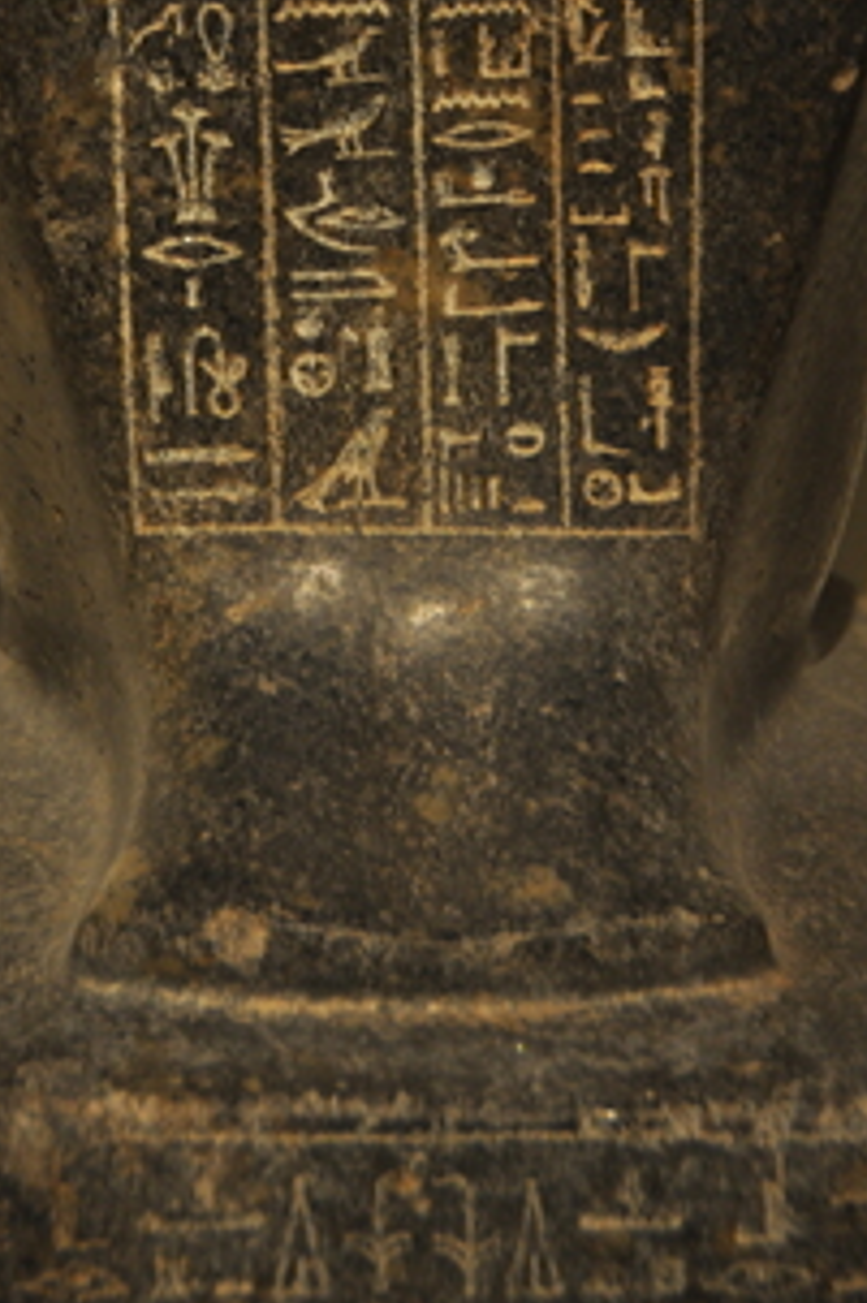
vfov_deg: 10.4
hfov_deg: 7.0
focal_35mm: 197
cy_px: 91
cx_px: 352
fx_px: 7124
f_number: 4.8
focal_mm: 60
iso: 500
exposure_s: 1/25
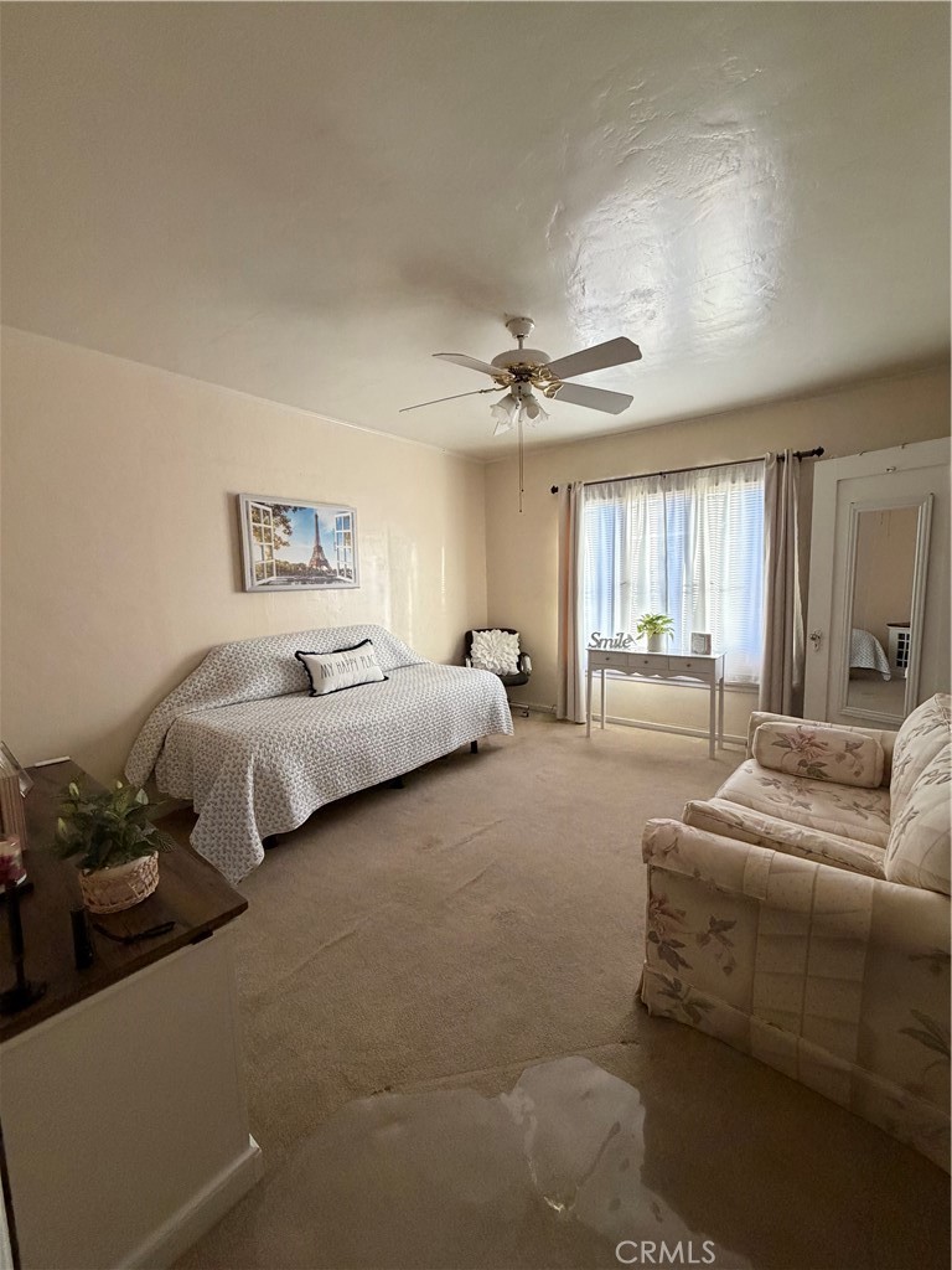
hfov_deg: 85.7
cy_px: 635
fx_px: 513
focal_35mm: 14
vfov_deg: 102.1
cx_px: 476
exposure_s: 1/60
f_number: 2.2
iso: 400
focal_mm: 2.22
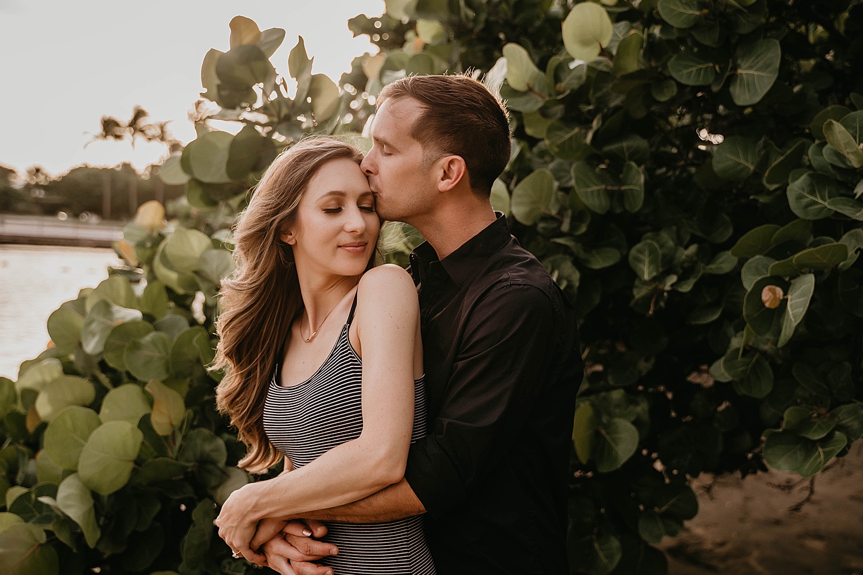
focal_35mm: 42
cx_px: 449
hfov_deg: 46.4
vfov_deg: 31.9
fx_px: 1007
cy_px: 311
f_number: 2.8
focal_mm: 38
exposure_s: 1/400
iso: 160
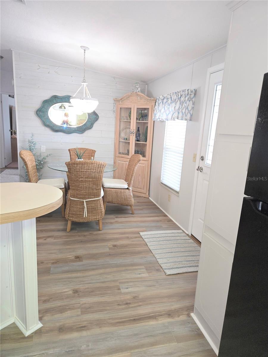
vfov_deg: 73.9
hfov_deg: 58.9
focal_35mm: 23
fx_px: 237
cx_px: 134
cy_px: 178
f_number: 1.8
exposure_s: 1/30
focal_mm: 5.4
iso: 100
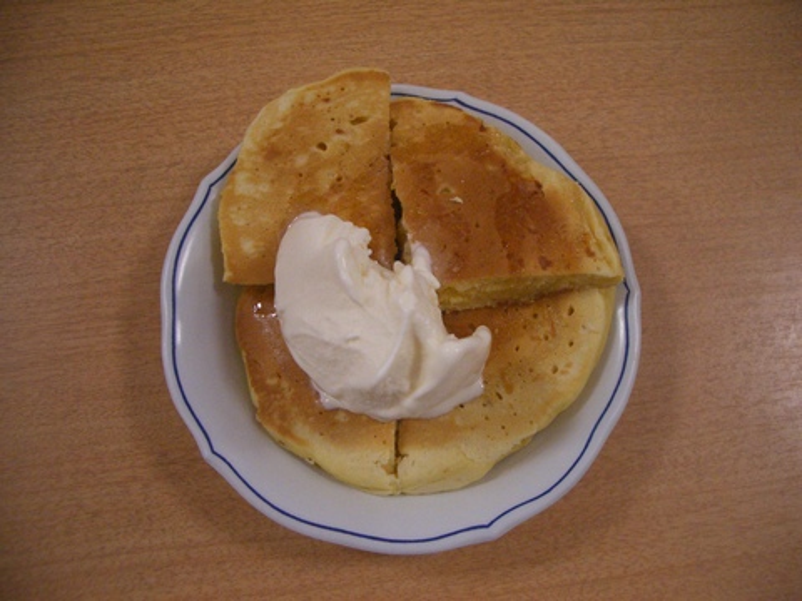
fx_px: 811
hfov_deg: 52.6
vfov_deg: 40.7
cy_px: 300
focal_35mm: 35
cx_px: 401
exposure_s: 1/100
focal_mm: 5.8
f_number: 2.6
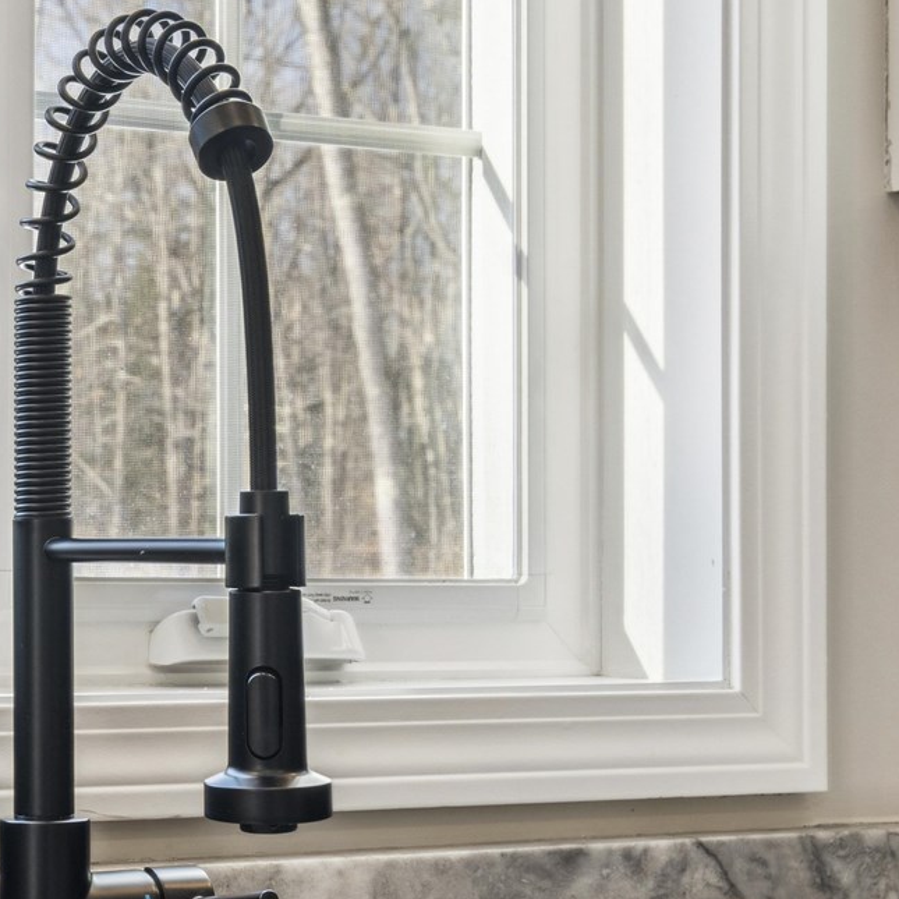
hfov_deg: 19.9
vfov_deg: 20.4
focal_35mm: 85
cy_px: 556
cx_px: 32
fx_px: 2498
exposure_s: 1/50
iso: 640
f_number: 8
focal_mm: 28
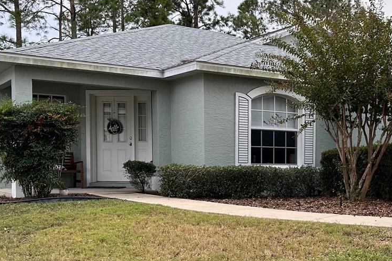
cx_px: 311
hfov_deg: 35.7
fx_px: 588
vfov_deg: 24.9
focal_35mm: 54
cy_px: 185
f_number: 1.78
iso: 80
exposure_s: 1/365
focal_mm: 6.86
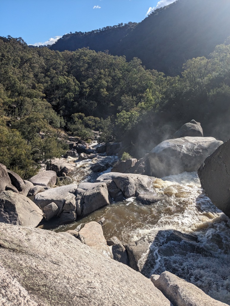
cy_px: 153
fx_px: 239
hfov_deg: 51.4
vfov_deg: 65.3
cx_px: 115
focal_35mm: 27
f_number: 1.73
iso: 68
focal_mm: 4.38
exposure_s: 1/3891
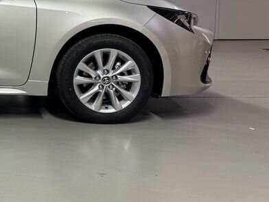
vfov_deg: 22.9
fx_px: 490
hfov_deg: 26.3
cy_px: 32
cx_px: -78
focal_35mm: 63
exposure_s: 1/50
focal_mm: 6.76
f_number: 1.78
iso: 160
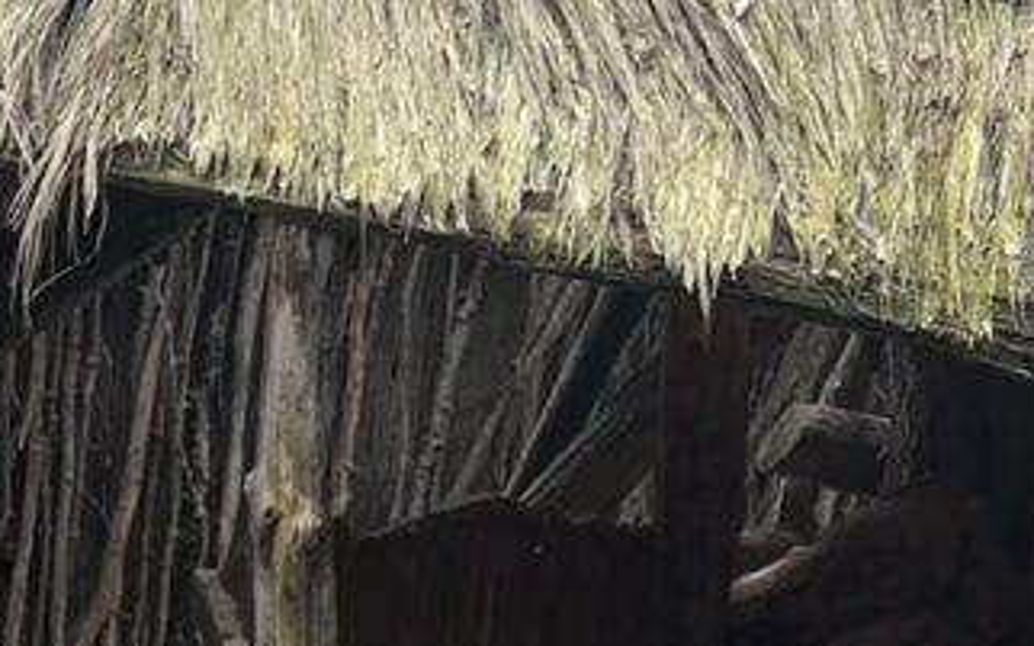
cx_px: -716
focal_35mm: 100
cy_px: 1075
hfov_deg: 17.6
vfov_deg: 12.2
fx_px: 2817
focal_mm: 5.96
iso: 50
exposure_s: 1/121
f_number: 1.6
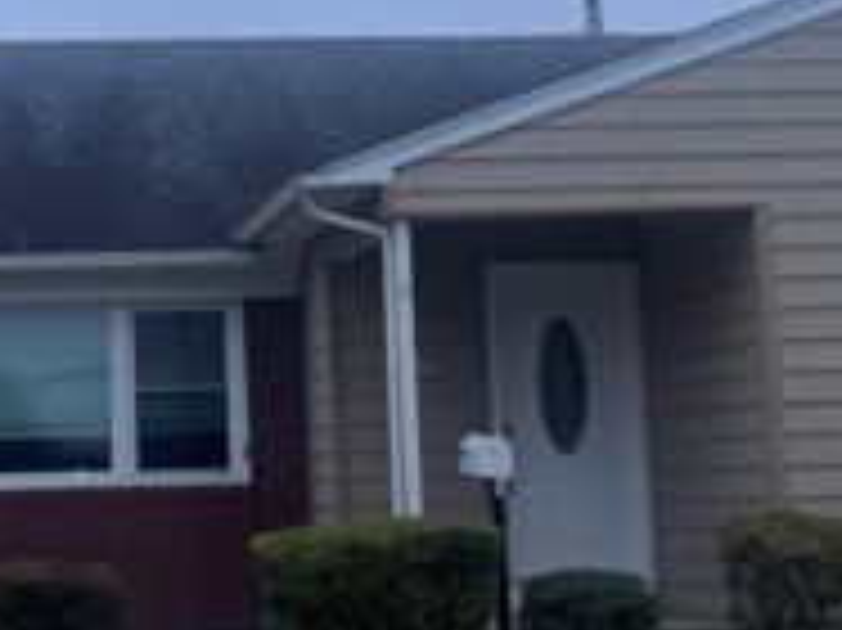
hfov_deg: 21.6
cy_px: 238
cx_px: 99
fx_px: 2163
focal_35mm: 89
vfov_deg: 16.6
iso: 250
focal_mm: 5.1
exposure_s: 1/60
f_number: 1.6
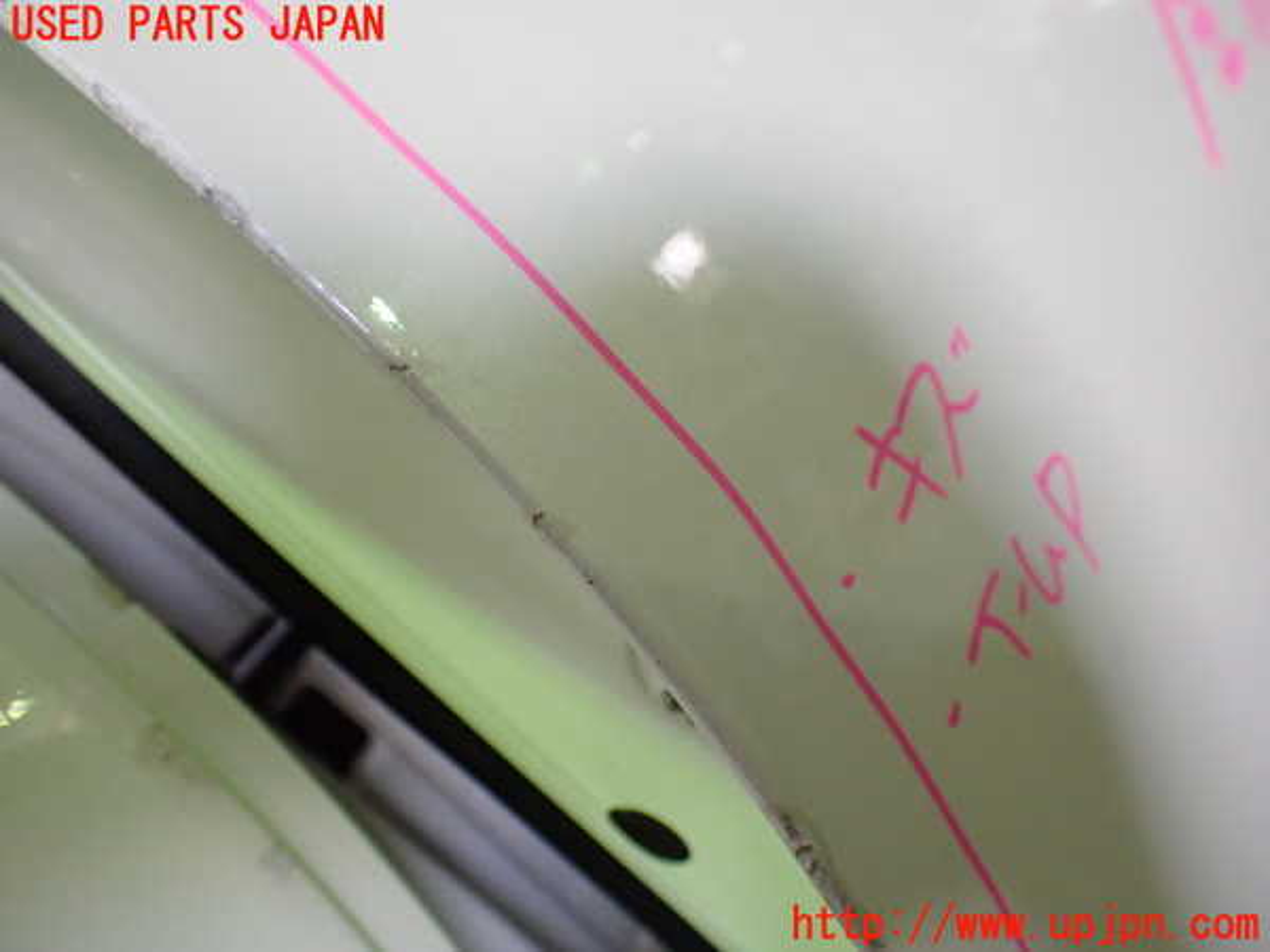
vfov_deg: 46.8
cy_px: 476
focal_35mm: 30
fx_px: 1101
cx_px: 635
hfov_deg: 60.0
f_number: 2.3
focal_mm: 5.4
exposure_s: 1/125
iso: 800
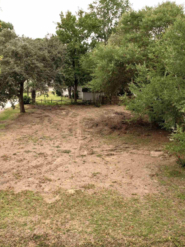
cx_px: 90
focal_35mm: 32
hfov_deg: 44.2
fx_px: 228
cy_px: 123
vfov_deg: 56.8
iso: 100
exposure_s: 1/1000
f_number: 2.8
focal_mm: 8.38
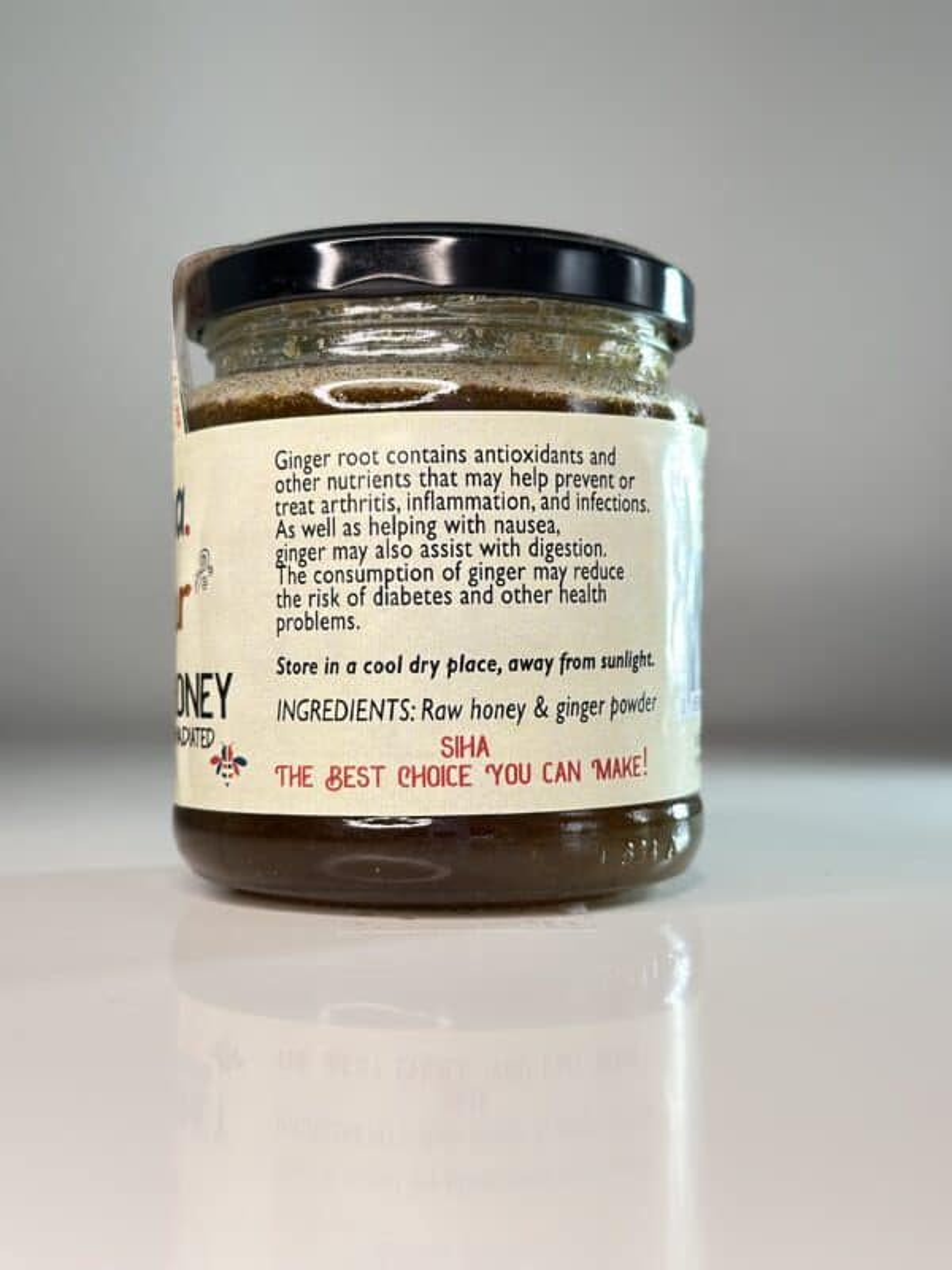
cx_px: 476
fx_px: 1760
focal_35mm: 48
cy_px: 635
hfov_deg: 30.3
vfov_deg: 39.7
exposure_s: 1/76
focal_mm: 6.86
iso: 125
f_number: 1.78
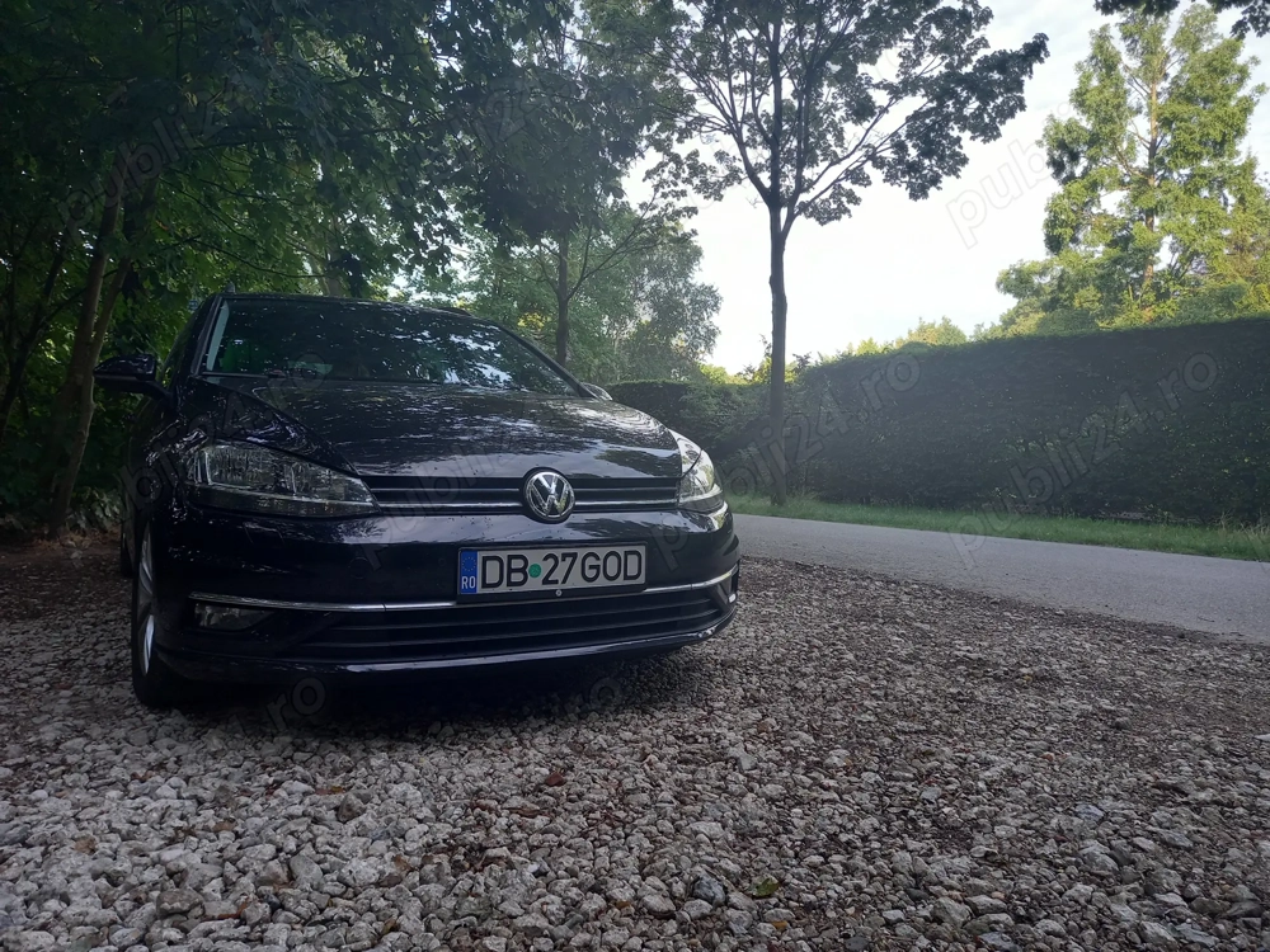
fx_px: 917
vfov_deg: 54.9
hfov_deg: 69.4
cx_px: 635
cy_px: 476
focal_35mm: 25
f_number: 2
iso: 50
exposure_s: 1/100
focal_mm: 4.6
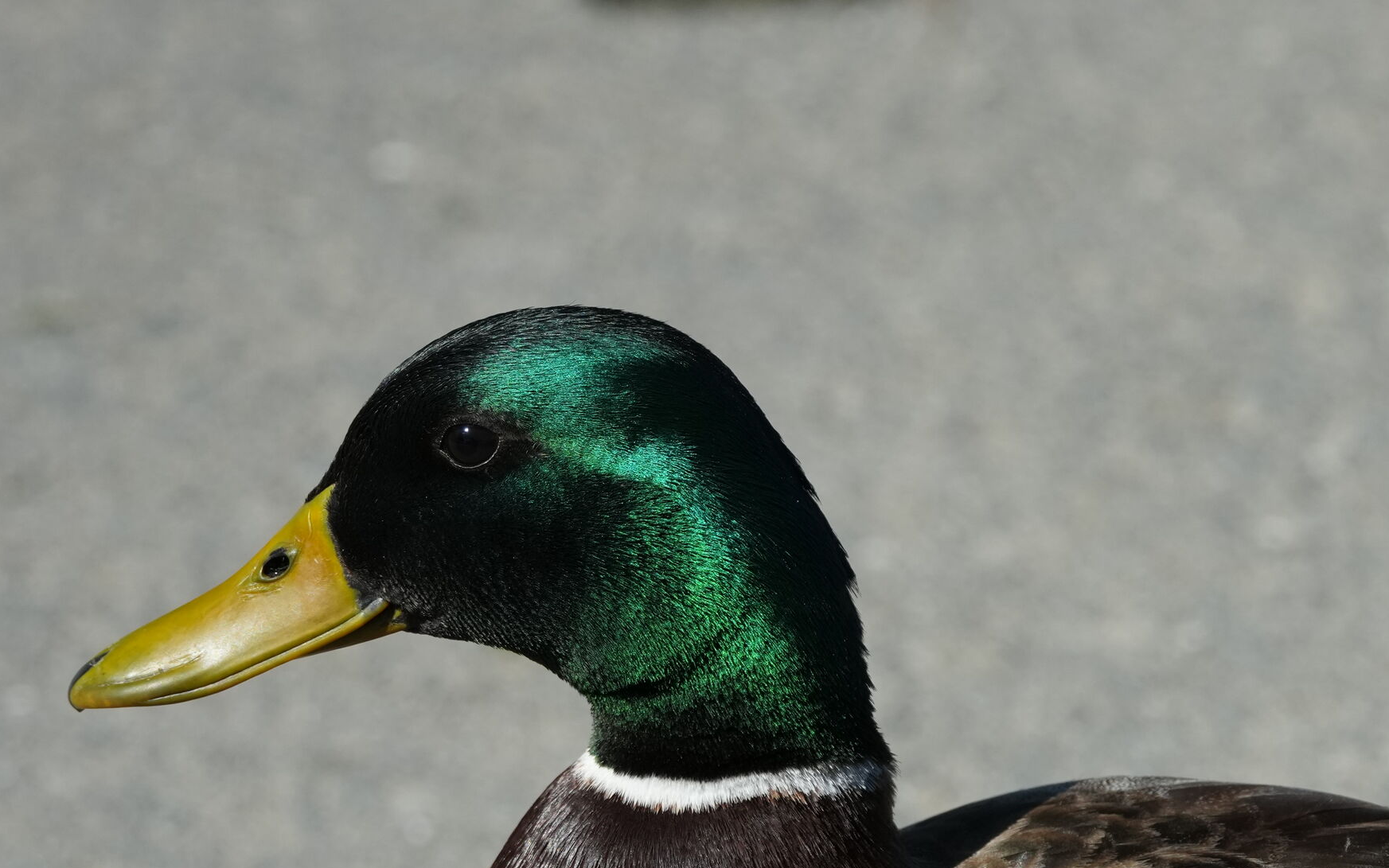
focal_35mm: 540
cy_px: 1044
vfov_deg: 2.4
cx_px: 1040
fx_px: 20444
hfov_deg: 3.9
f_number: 6.3
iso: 640
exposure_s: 1/2500
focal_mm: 214
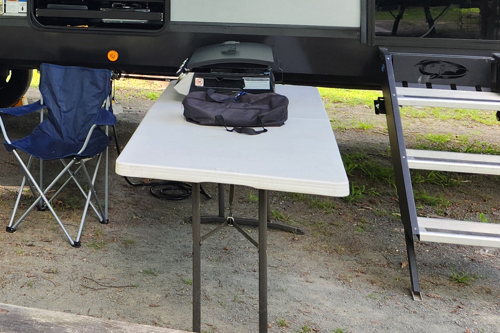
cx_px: -12
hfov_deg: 31.2
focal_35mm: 59
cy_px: -56
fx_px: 819
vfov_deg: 21.5
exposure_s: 1/180
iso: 80
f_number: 1.8
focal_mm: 5.4
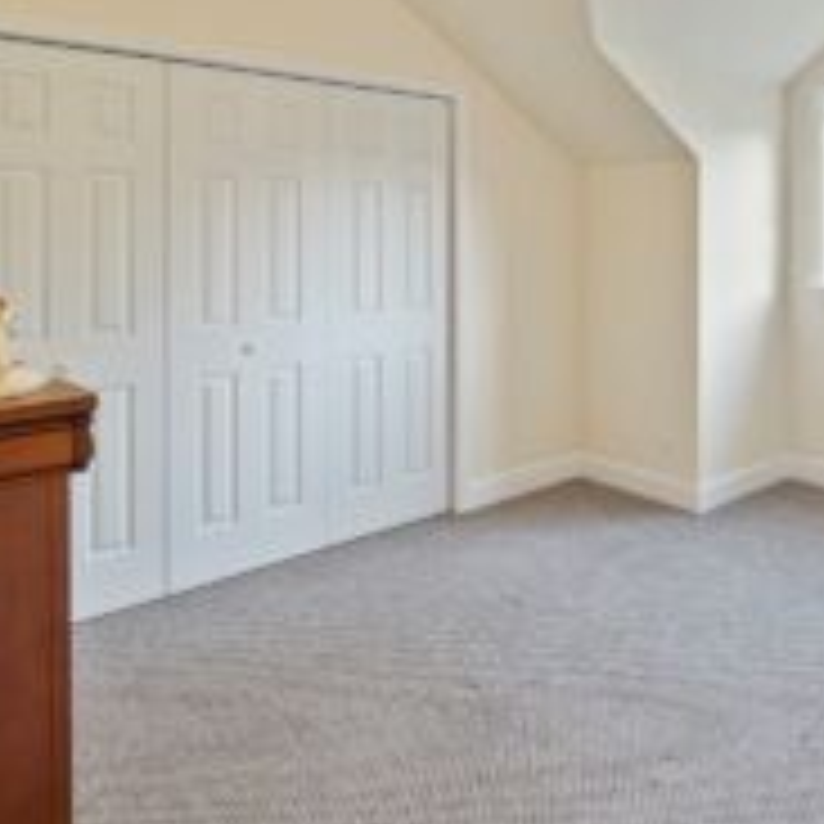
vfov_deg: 58.8
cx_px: 716
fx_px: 727
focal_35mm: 27
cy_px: 351
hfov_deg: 53.0
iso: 100
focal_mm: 7
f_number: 4
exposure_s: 1/3
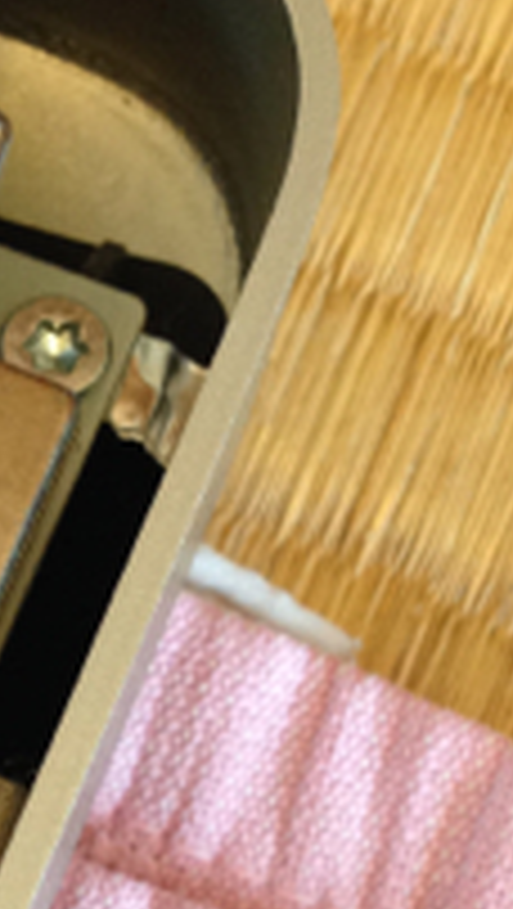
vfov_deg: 18.7
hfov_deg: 10.5
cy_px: 644
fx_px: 2750
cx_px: -108
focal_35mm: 114
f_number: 2.4
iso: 125
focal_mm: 4.12
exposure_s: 1/20
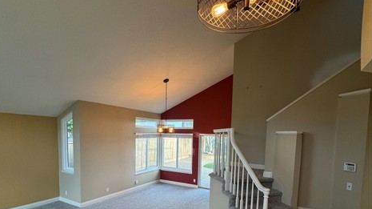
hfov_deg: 83.9
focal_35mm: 21
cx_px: 182
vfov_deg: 51.6
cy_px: 152
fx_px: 207
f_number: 2.2
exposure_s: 1/120
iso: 80
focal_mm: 2.22
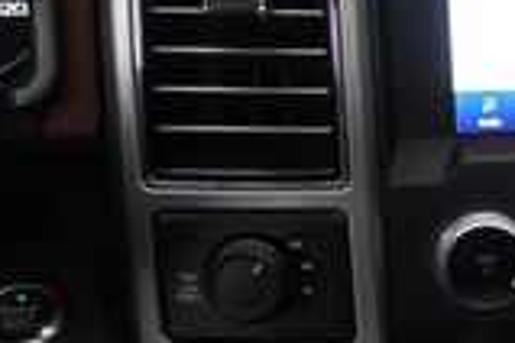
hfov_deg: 17.5
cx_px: 897
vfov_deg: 14.1
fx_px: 1388
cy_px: 236
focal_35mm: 97
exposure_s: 1/160
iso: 2000
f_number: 3.5
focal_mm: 16
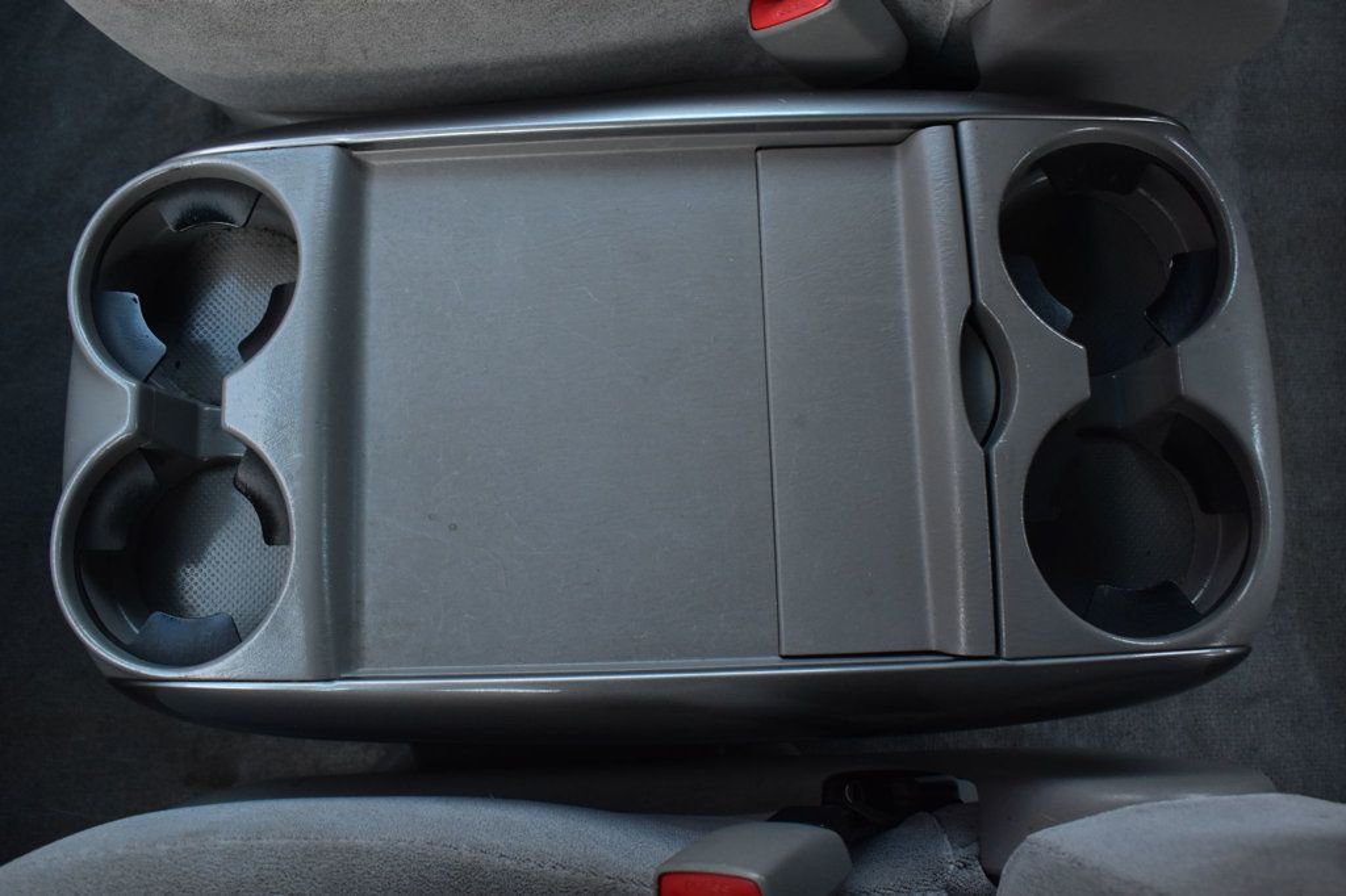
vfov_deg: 39.9
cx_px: 673
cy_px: 448
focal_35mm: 33
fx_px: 1233
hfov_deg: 57.2
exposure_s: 1/15
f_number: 5.6
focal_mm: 22
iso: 1600
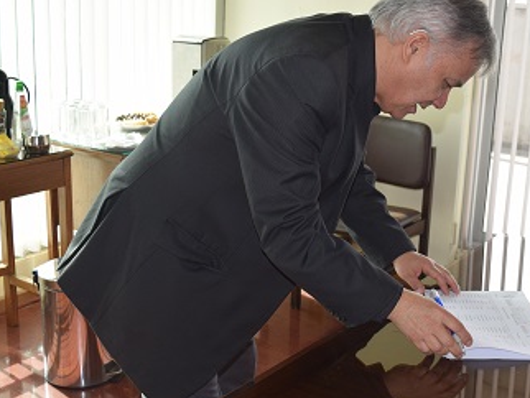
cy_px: 200
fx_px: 873
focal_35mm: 57
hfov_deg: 33.5
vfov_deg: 25.7
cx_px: 345
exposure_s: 1/125
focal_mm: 30
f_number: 5.6
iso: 220
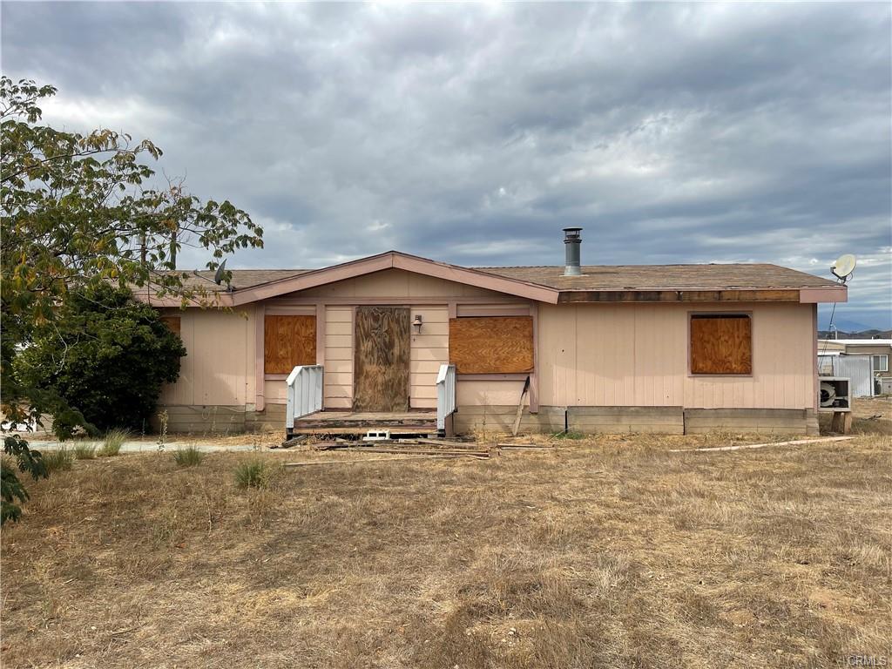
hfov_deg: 69.4
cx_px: 446
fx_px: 644
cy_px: 334
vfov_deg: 54.9
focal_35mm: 25
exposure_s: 1/3559
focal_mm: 5.1
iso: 32
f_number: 1.6
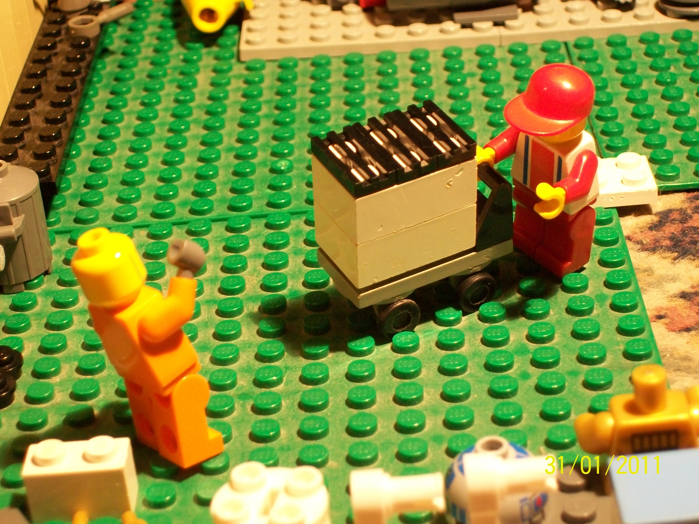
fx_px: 1757
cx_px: 350
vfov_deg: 17.0
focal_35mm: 87
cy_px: 262
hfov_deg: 22.5
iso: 173
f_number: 4.3
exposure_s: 1/8
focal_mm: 14.3
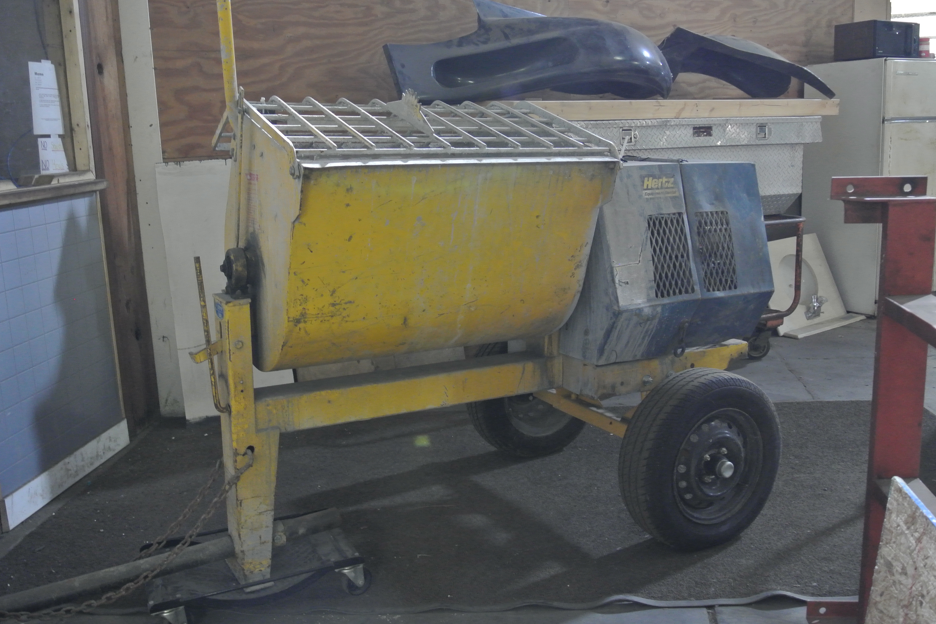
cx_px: 458
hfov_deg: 54.4
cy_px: 307
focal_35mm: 35
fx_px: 910
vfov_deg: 37.9
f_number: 3.8
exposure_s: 1/5
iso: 800
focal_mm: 12.7
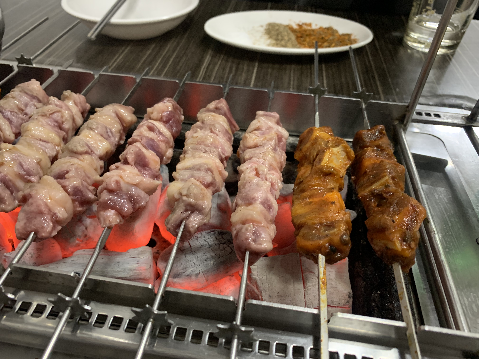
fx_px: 360
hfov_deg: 67.3
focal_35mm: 26
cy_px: 180
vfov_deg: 53.1
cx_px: 240
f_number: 1.8
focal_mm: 4.25
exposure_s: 1/40
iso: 320
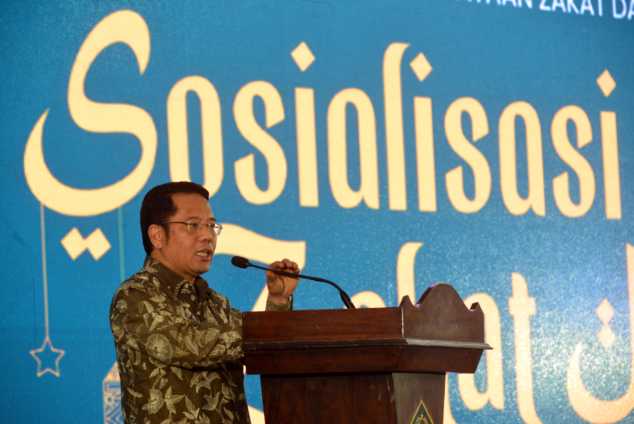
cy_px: 212
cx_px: 317
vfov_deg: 6.9
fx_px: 3523
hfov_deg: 10.3
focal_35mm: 200
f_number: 9
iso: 2500
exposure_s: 1/80
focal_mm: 200
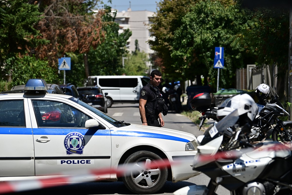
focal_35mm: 120
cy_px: 98
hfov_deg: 17.1
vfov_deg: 11.4
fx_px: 973
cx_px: 146
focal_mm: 120
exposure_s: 1/4000
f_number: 4.5
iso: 250
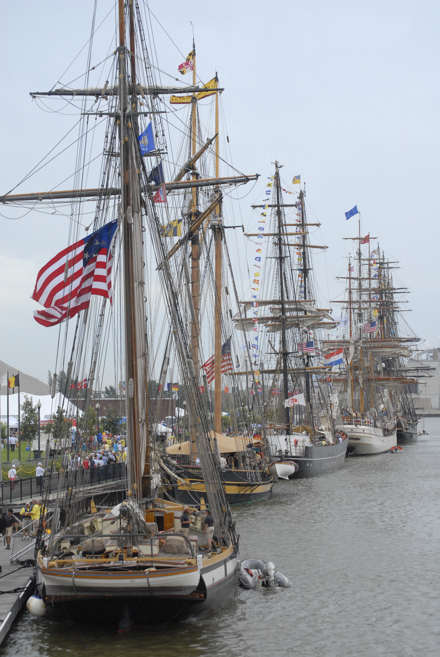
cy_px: 328
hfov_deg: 16.6
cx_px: 220
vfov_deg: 24.6
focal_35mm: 82
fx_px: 1508
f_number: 10
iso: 500
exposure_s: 1/350
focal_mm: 55
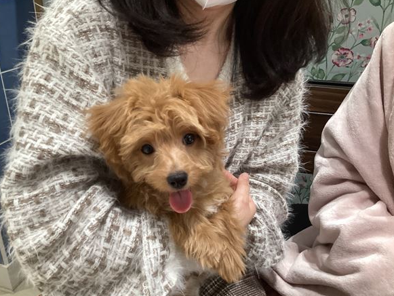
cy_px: 149
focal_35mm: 32
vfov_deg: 44.2
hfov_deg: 56.8
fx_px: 364
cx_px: 194
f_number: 2.4
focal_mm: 3.3
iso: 125
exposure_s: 1/60
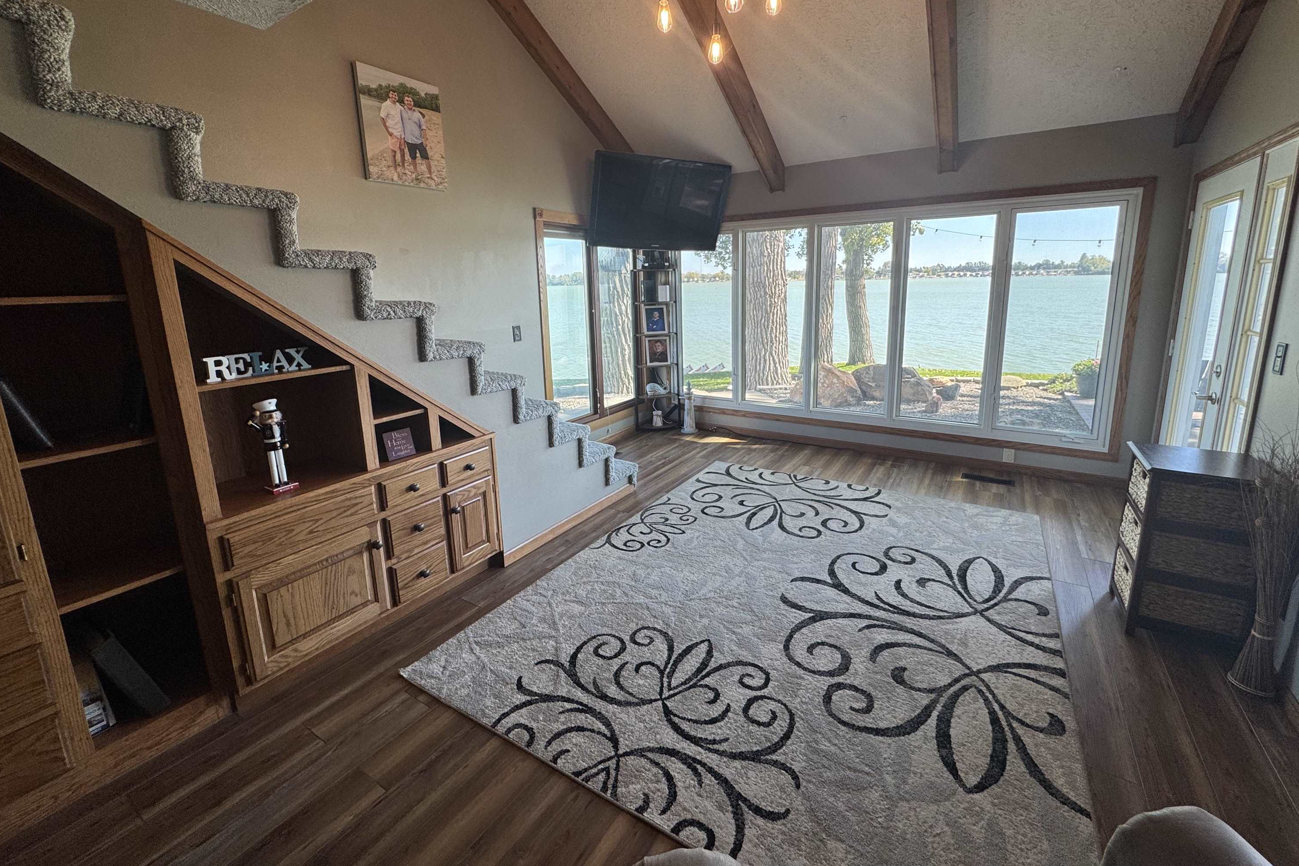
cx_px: 665
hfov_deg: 100.4
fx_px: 541
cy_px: 379
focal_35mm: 15
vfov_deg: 77.0
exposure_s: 1/120
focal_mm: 2.22
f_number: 2.2
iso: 64
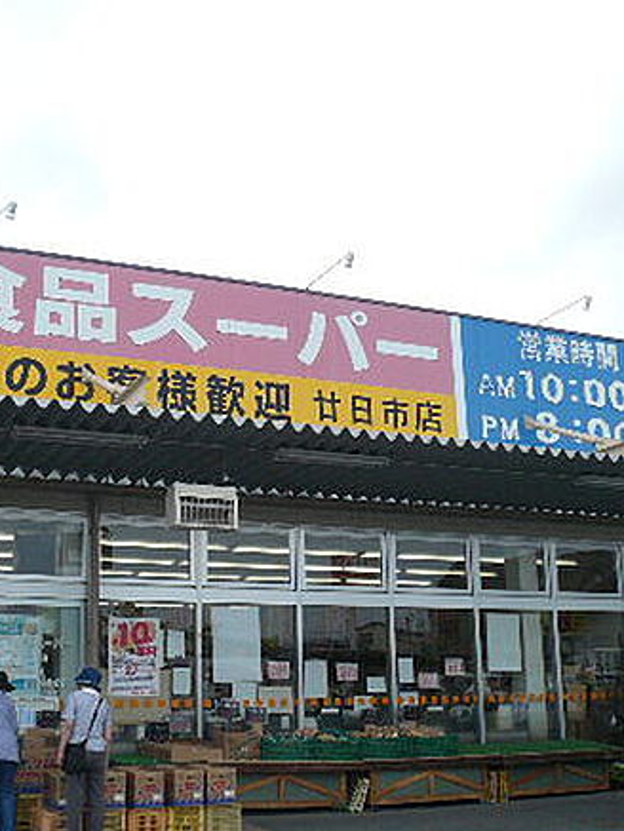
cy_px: 437
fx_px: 985
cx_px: 139
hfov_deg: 34.2
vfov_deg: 45.7
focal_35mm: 41
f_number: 8
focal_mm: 4.6
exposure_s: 1/200
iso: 100
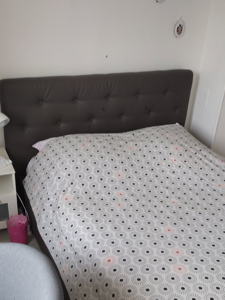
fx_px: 338
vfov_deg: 47.5
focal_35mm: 39
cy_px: 185
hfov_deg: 36.7
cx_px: 91
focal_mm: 4.74
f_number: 1.79
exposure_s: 1/33
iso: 752
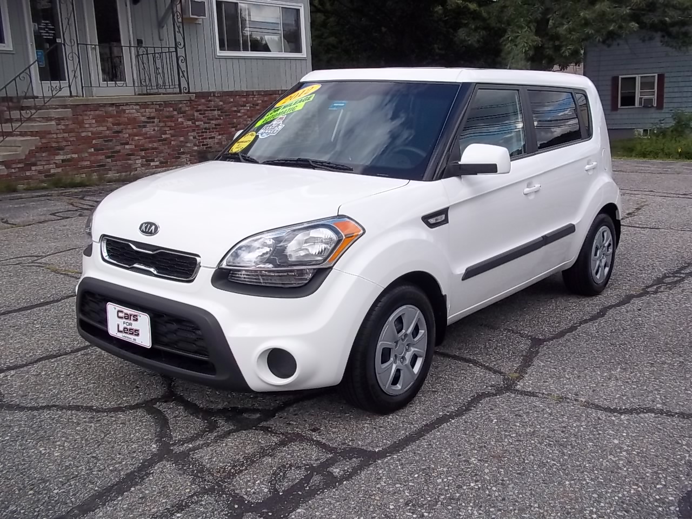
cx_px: 346
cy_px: 260
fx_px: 720
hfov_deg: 51.4
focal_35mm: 36
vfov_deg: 39.7
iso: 80
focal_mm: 6.5
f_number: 8
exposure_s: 1/100
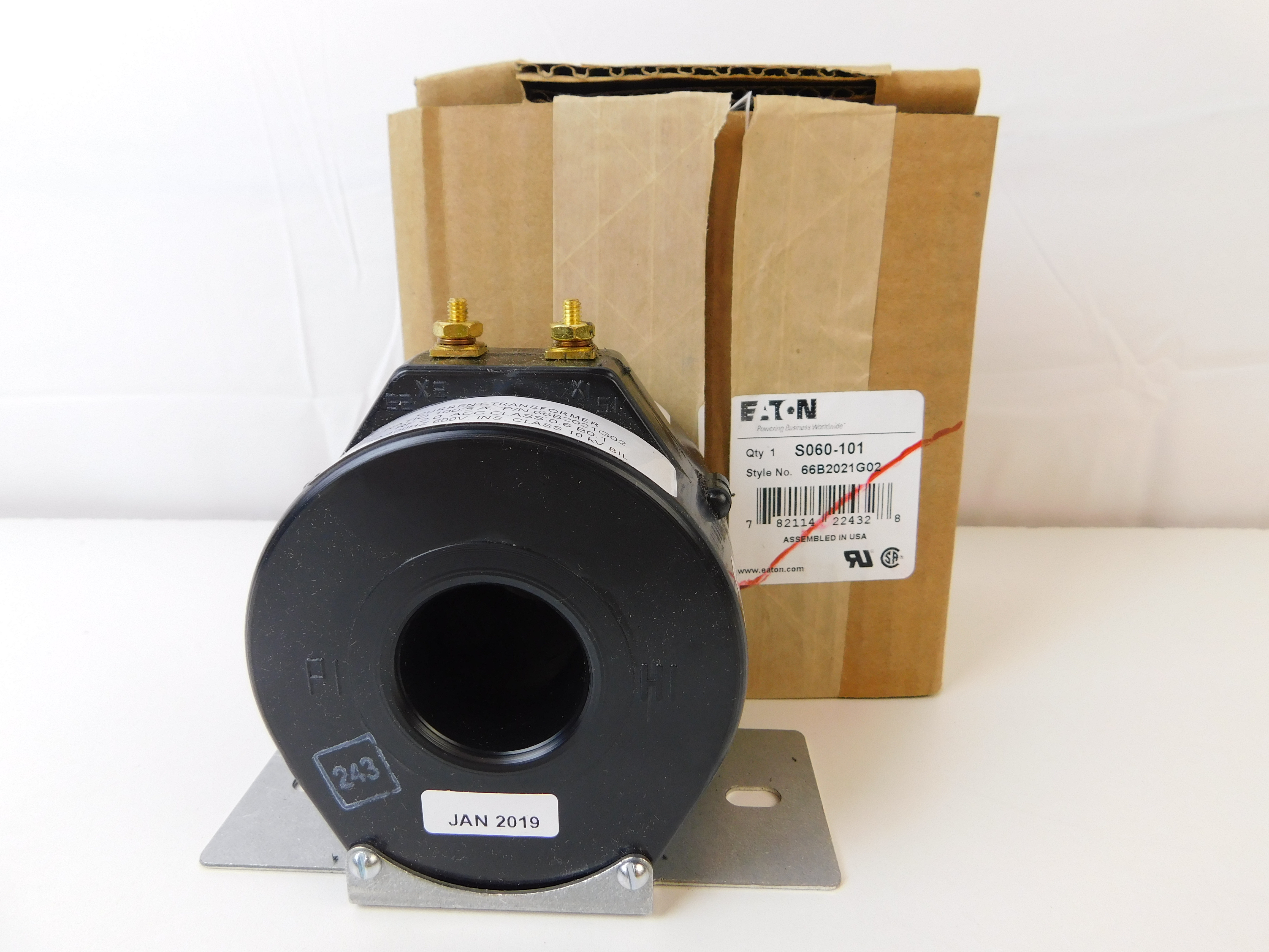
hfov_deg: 73.9
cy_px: 476
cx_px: 634
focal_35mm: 23
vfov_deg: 58.9
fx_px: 843
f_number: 3
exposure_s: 1/30
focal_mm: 4
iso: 160
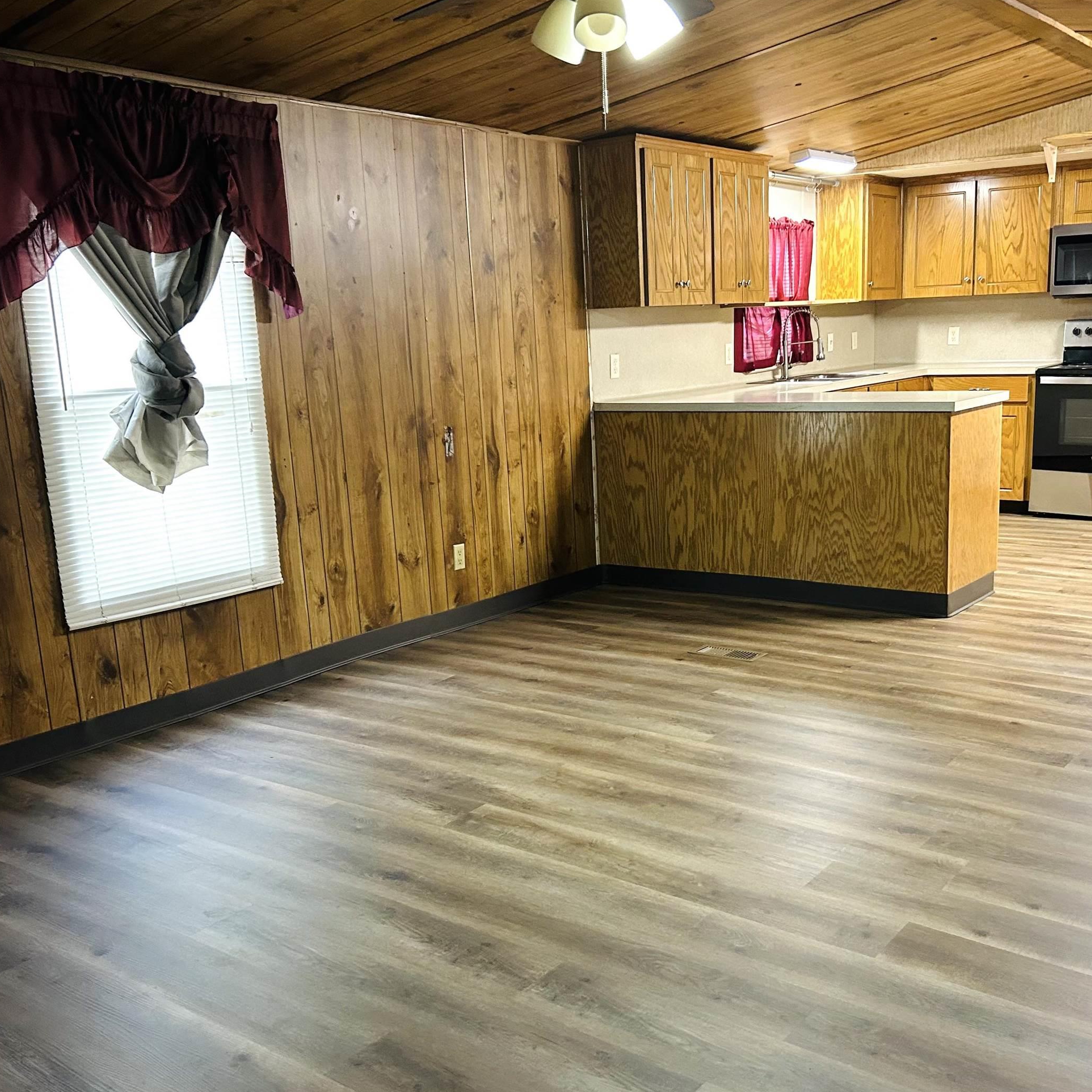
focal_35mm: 34
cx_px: 609
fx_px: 1213
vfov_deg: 48.4
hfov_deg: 48.4
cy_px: 591
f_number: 1.5
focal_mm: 5.7
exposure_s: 1/60
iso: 320
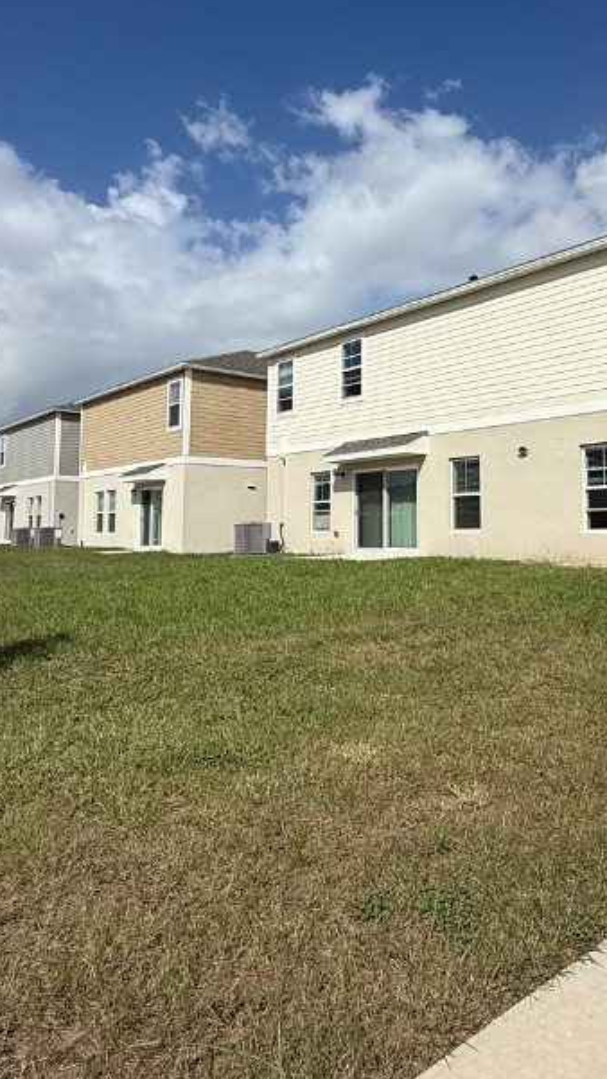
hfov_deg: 43.1
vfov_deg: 71.4
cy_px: 452
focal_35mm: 26
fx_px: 744
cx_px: 449
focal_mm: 2.22
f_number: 2.2
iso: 50
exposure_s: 1/6173
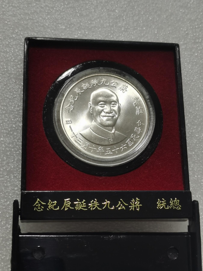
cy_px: 136
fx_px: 469
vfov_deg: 32.2
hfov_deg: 24.4
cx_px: 102
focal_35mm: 60
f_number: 1.8
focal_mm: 5.58
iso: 50
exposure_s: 1/134
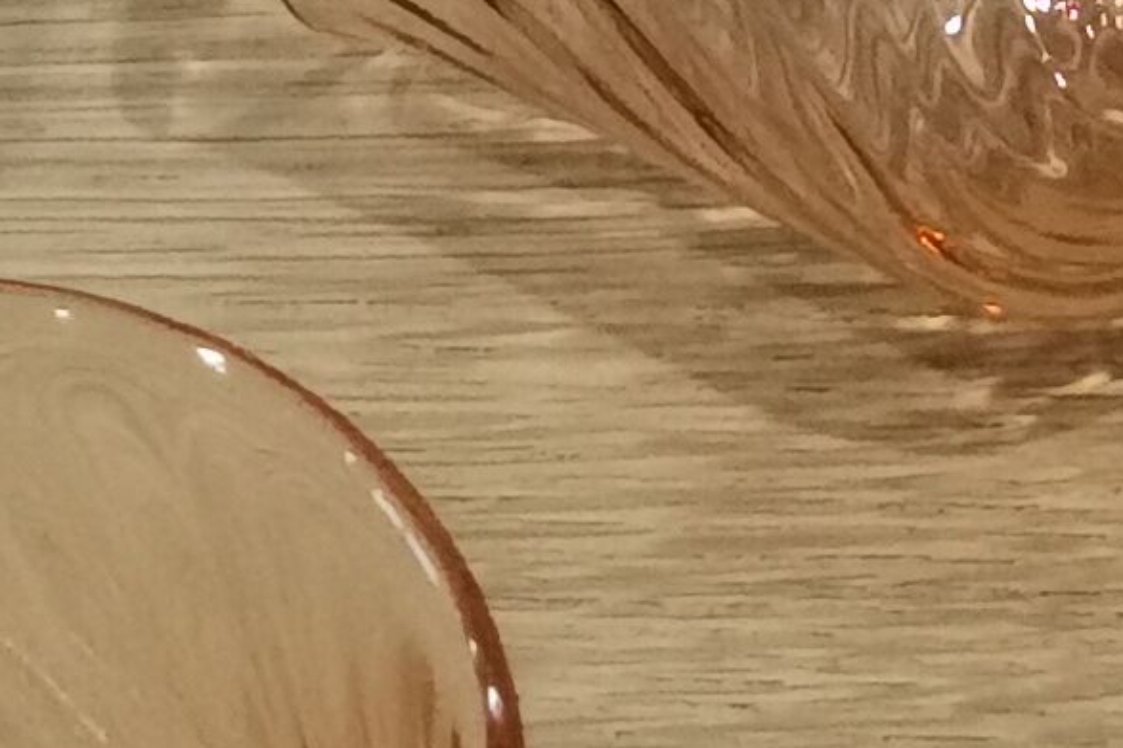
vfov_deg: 5.0
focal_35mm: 276
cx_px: 212
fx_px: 8607
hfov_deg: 7.5
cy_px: -243
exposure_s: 1/100
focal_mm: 6.71
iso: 200
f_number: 1.9
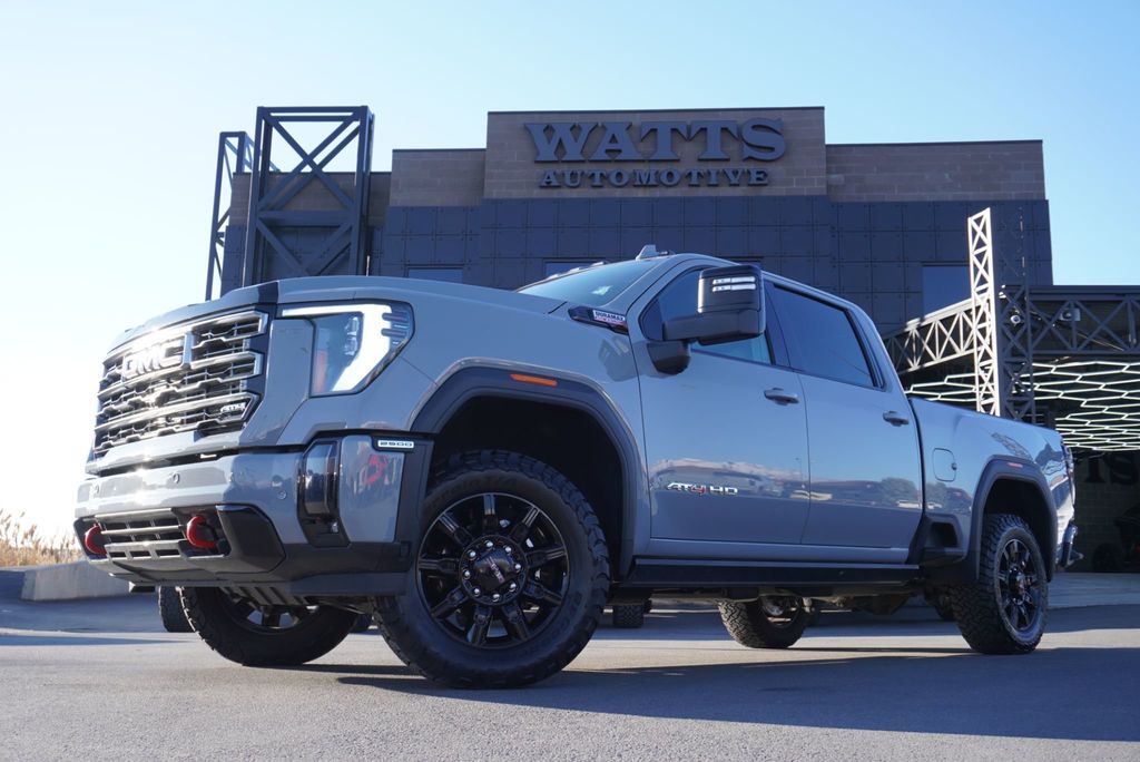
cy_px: 381
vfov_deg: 38.4
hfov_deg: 55.1
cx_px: 570
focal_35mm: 34
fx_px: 1093
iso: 100
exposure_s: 1/125
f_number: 5.6
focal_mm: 23
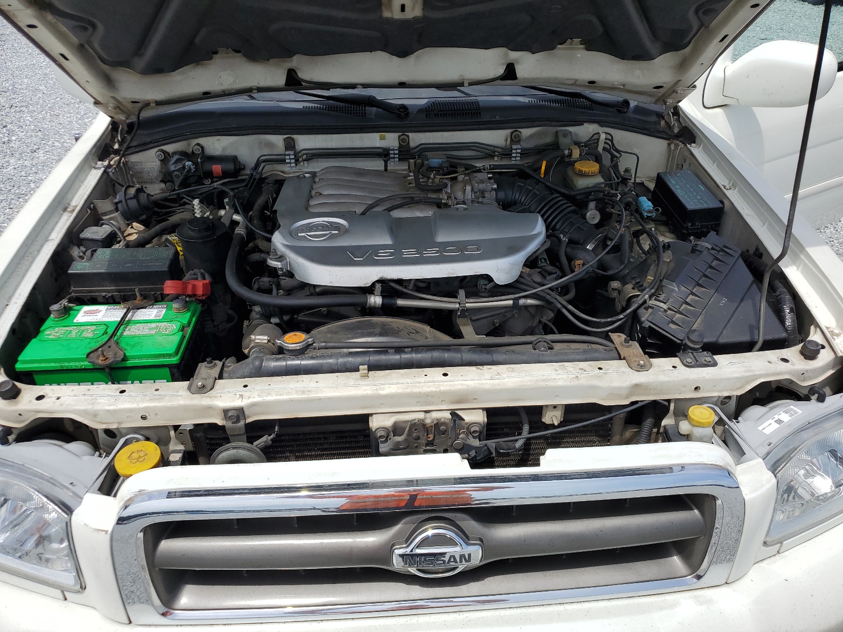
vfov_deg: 53.1
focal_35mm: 26
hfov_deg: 67.3
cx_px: 422
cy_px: 316
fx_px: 633
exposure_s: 1/5000
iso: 50
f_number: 1.5
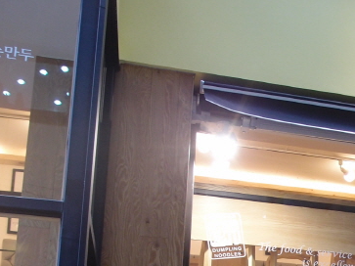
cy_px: 341
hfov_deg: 24.9
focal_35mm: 72
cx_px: 406
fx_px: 738
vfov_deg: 19.0
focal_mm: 6
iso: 125
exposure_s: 1/80
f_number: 2
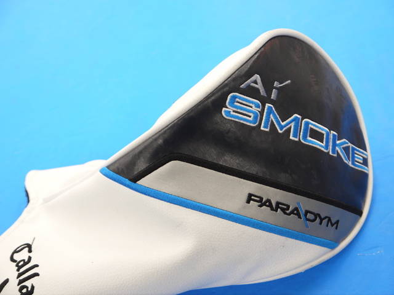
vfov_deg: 28.0
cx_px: 197
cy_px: 148
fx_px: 592
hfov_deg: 36.8
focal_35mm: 52
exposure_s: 1/60
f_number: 4.7
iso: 320
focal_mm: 26
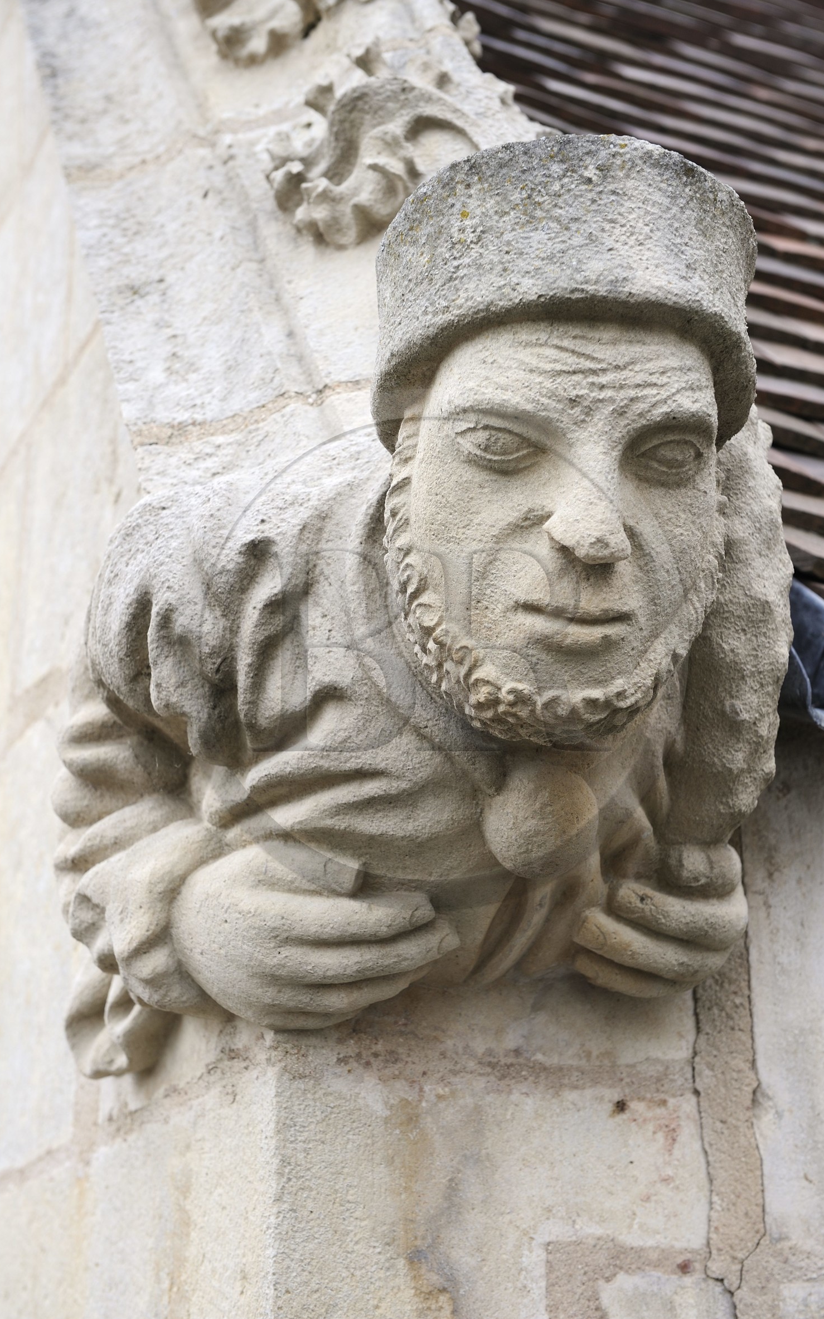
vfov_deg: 35.1
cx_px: 429
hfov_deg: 22.4
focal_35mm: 58
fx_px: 2084
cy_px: 649
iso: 200
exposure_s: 1/160
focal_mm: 56
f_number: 6.3
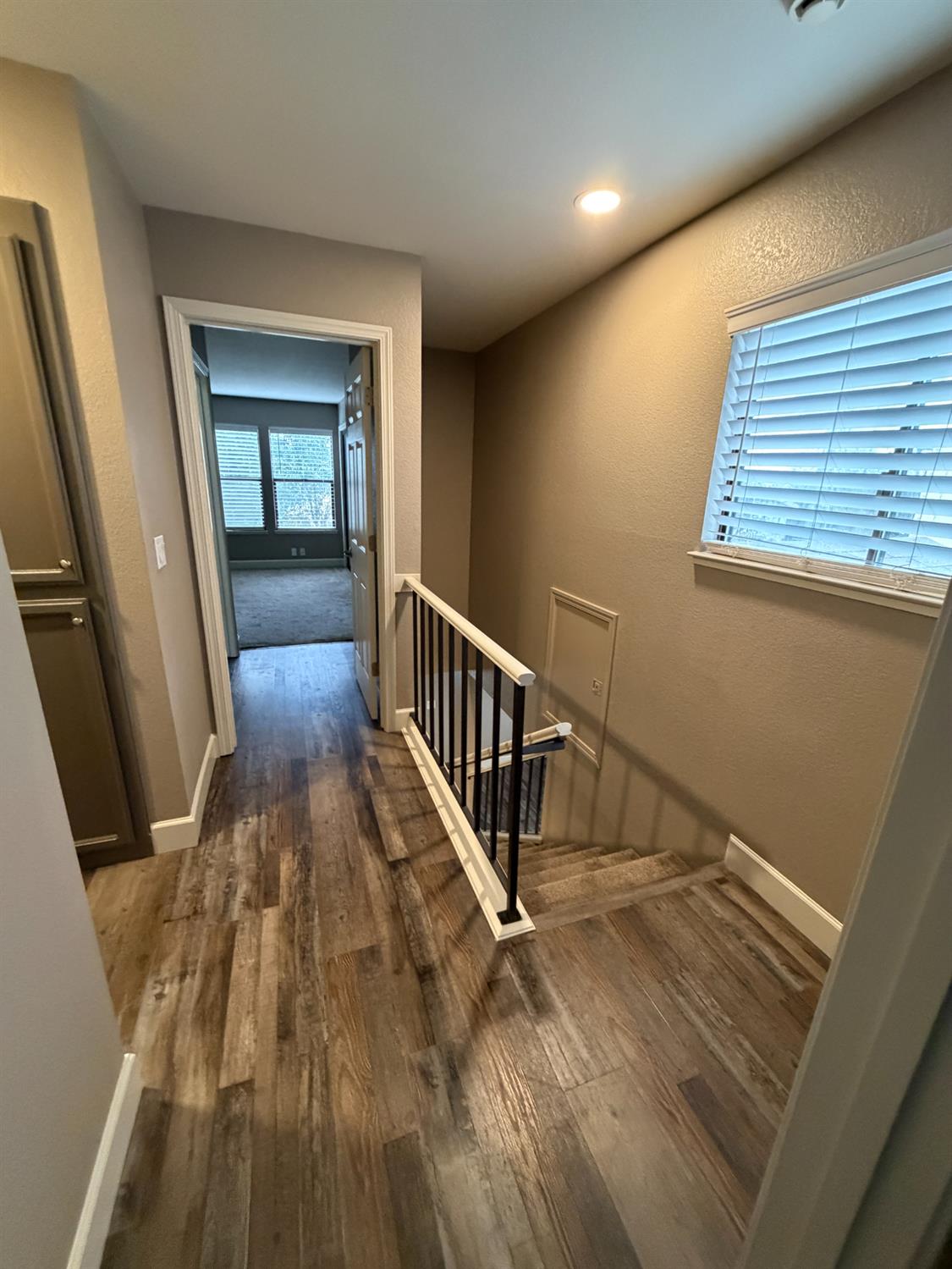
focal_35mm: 14
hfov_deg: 85.7
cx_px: 476
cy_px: 634
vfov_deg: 102.0
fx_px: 513
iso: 640
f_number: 2.2
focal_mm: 2.22
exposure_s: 1/60
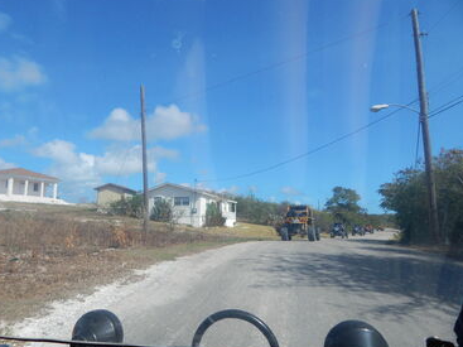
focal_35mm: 24
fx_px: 321
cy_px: 180
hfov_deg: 71.5
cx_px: 217
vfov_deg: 56.8
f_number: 6
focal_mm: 4
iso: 125
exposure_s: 1/500
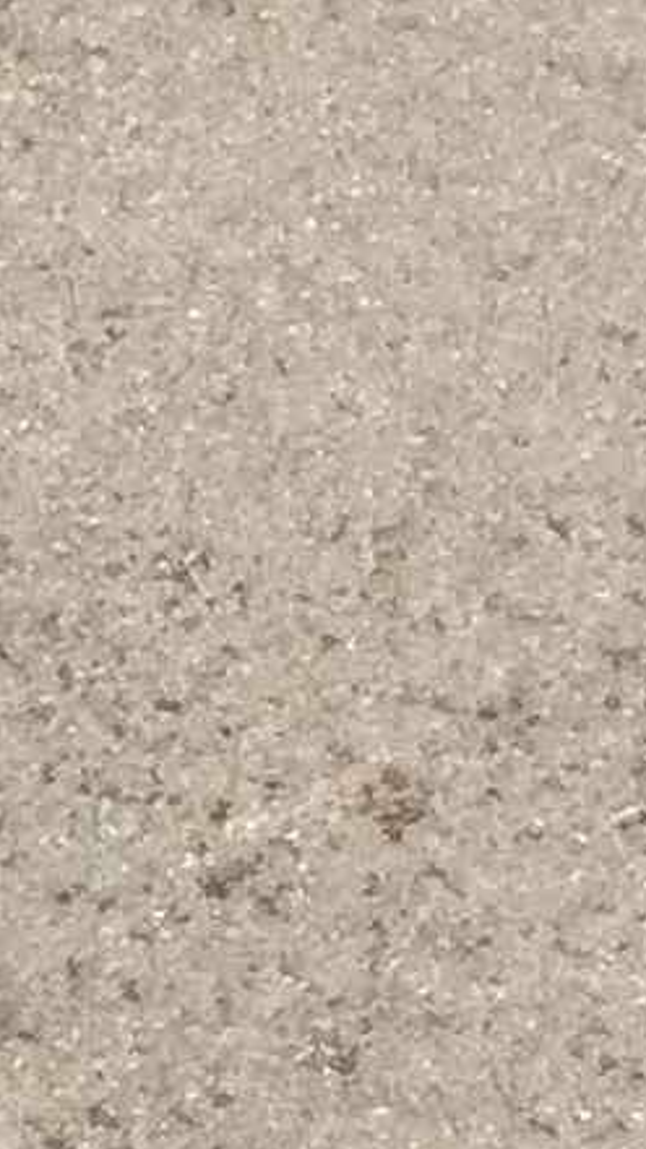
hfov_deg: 4.8
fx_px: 7127
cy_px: 1889
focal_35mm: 234
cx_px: -1816
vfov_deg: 8.9
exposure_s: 1/1099
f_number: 2.2
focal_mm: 4.15
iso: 32
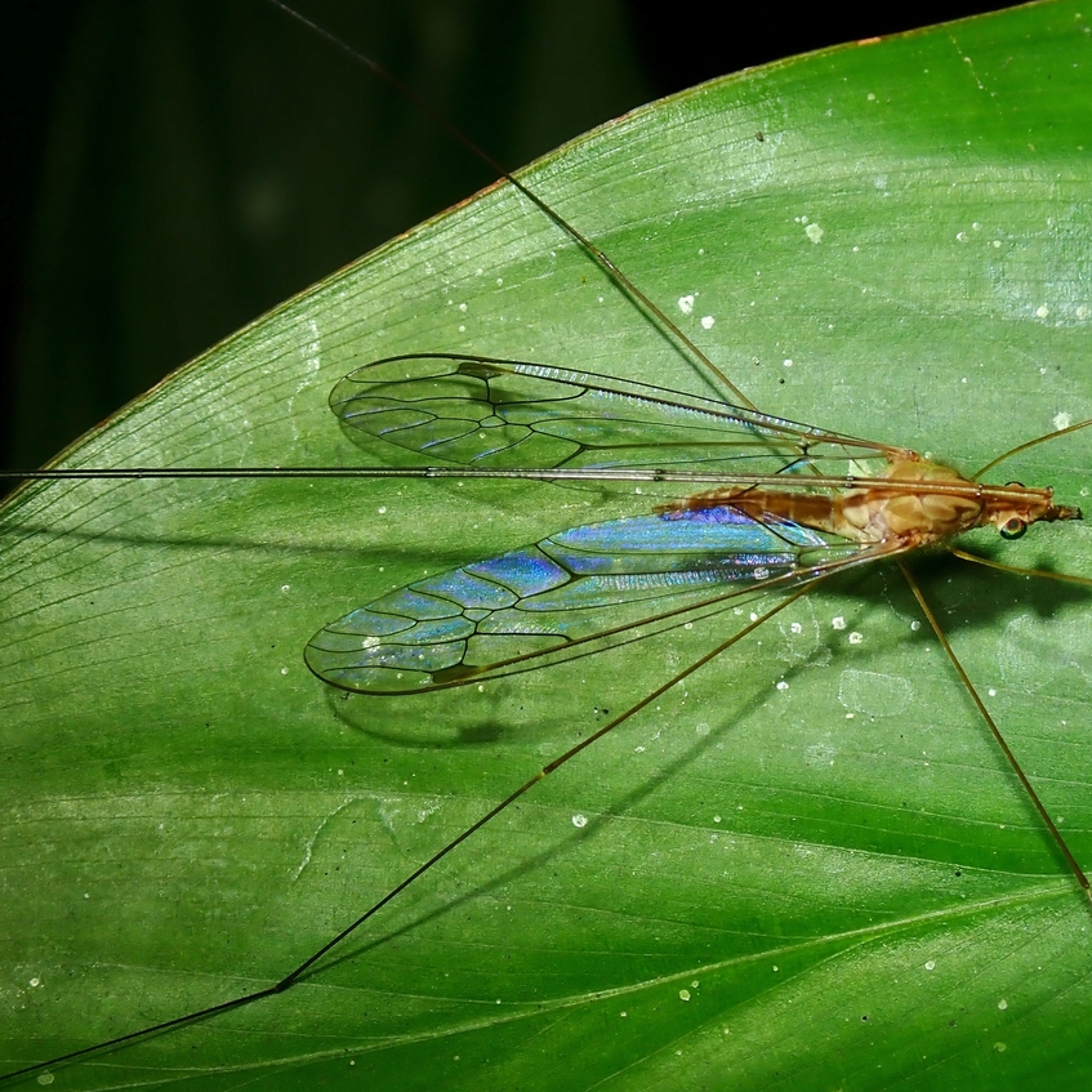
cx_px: 632
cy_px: 543
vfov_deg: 14.7
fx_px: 4247
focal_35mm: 119
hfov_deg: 14.6
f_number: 6.3
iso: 100
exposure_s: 1/400
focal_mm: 18
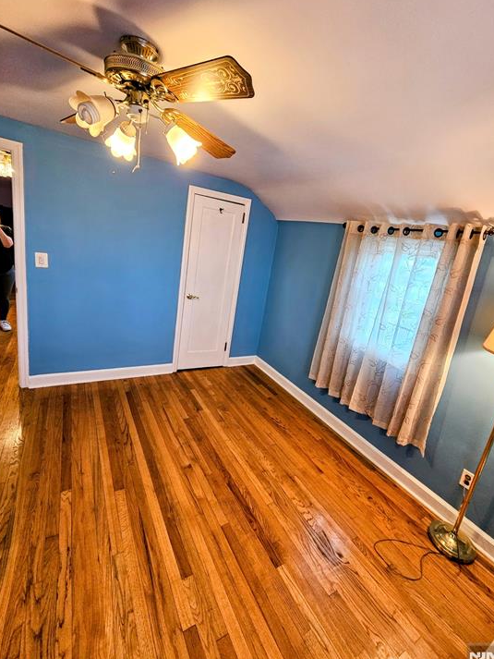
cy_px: 313
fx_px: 266
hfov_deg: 85.7
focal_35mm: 14
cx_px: 254
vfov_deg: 102.0
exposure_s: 1/60
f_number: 2.2
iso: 250
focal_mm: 2.2
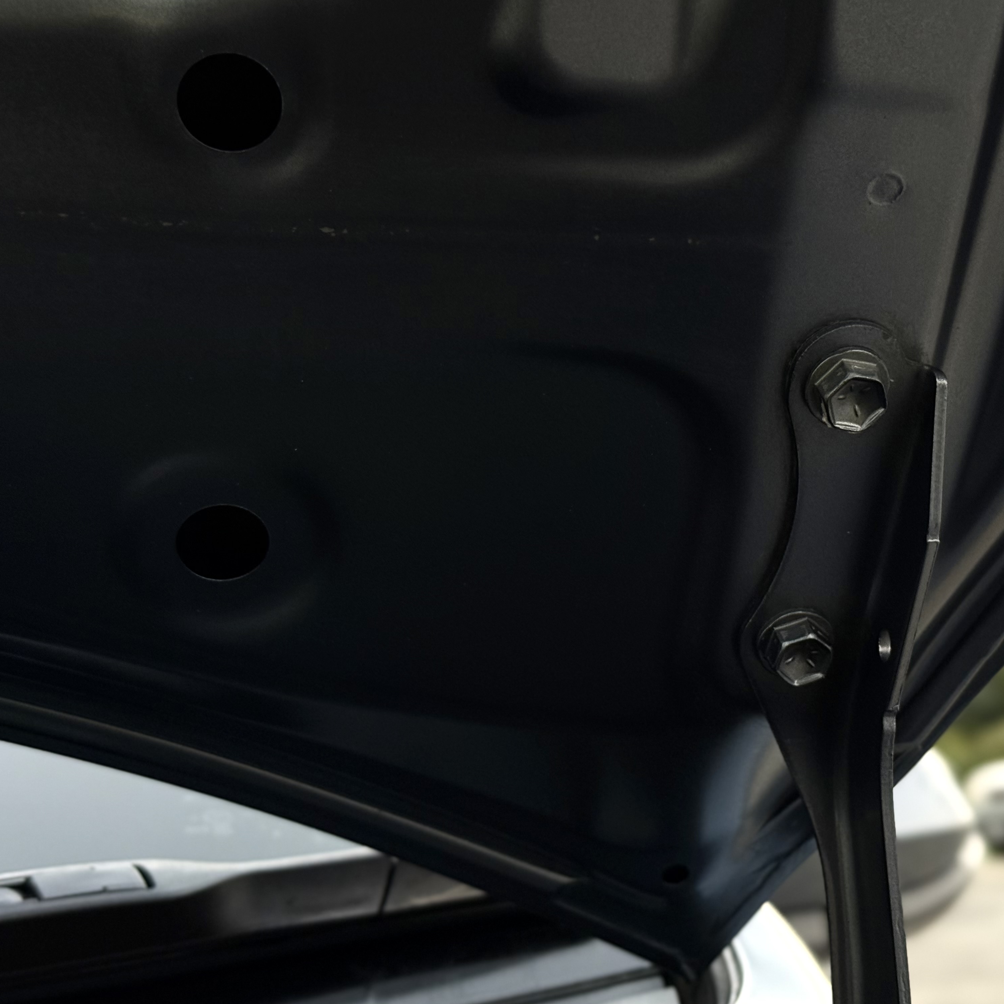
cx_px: 635
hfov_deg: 29.9
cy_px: 502
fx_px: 1870
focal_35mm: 57
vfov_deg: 30.0
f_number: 1.78
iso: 200
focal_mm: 6.76
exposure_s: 1/33
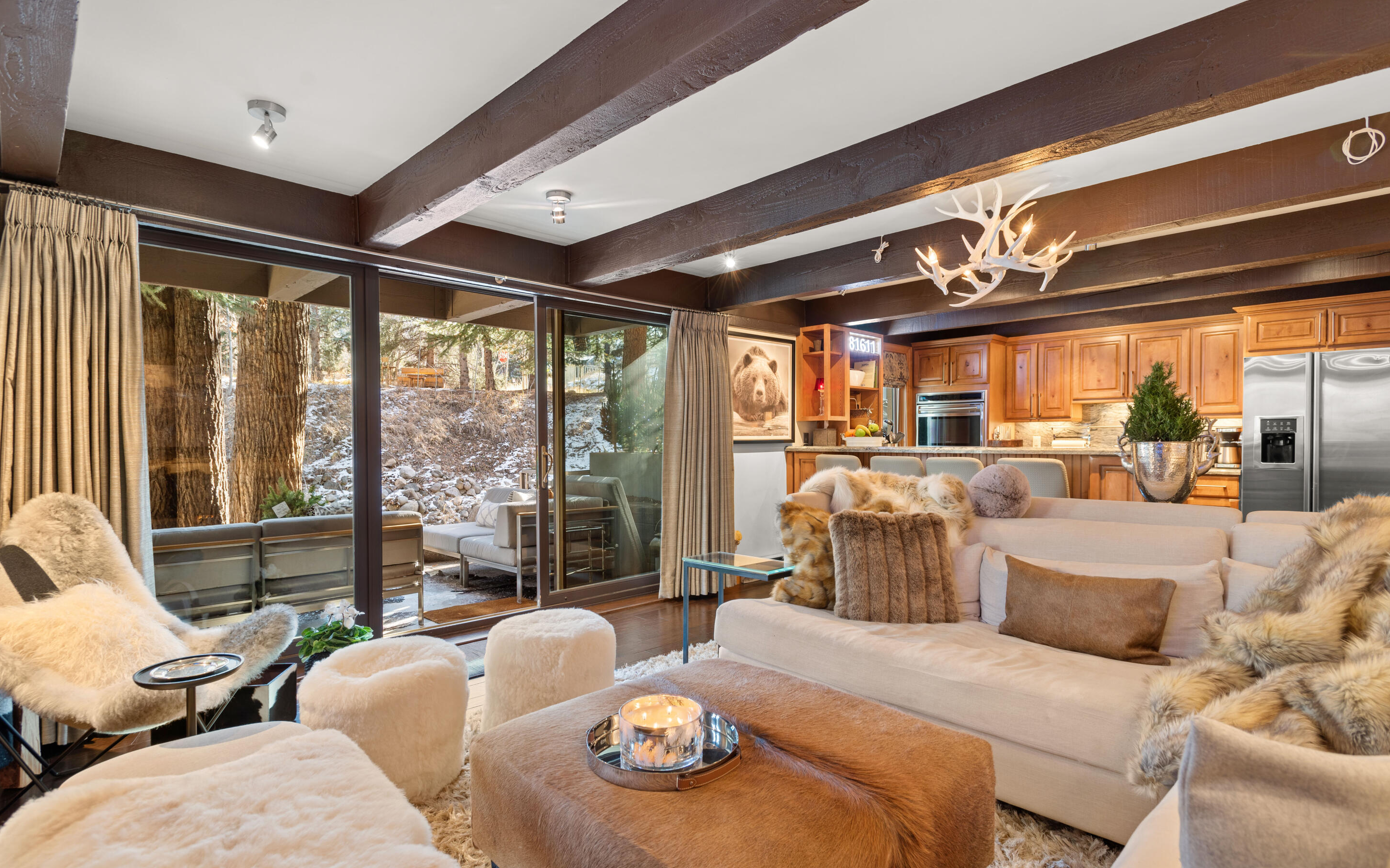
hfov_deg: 91.1
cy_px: 473
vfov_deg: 64.9
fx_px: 682
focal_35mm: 18
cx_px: 682
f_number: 7.1
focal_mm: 17
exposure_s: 2
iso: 100
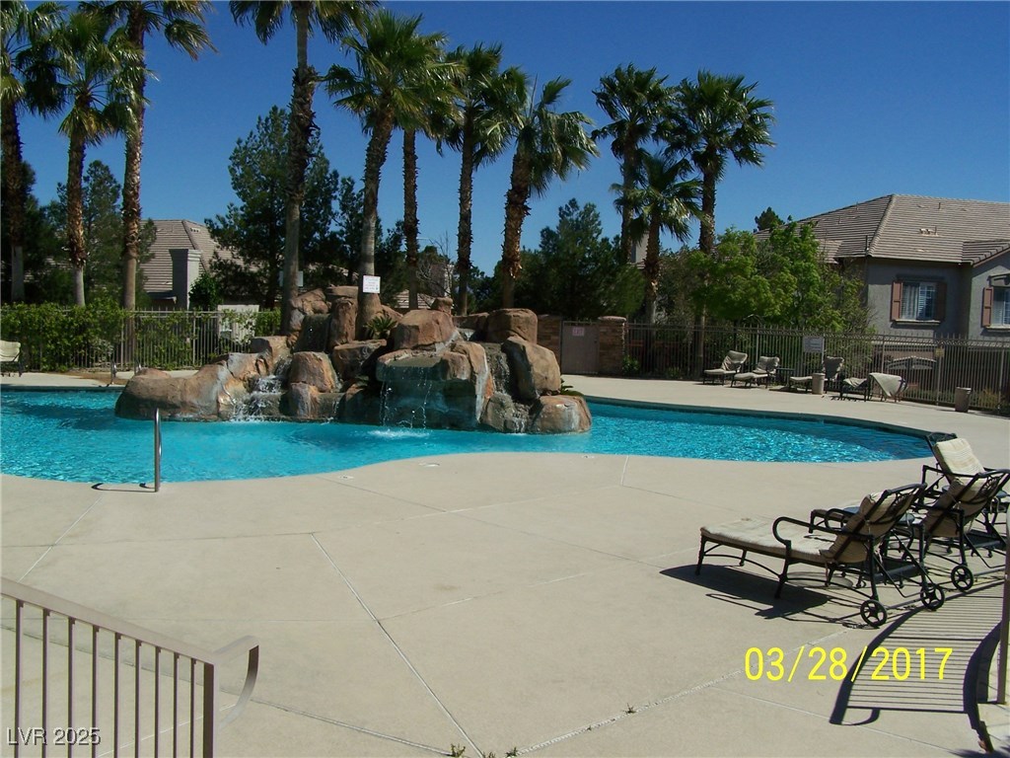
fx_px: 1109
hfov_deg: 49.0
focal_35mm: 38
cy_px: 379
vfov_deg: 37.7
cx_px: 505
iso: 80
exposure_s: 1/800
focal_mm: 6.3
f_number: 5.6
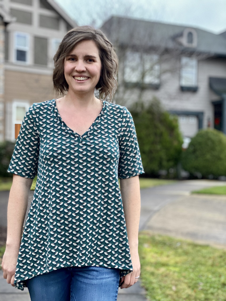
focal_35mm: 52
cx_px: 113
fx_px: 453
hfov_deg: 28.0
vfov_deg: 36.8
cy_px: 150
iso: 400
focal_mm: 6
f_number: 2
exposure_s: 1/30
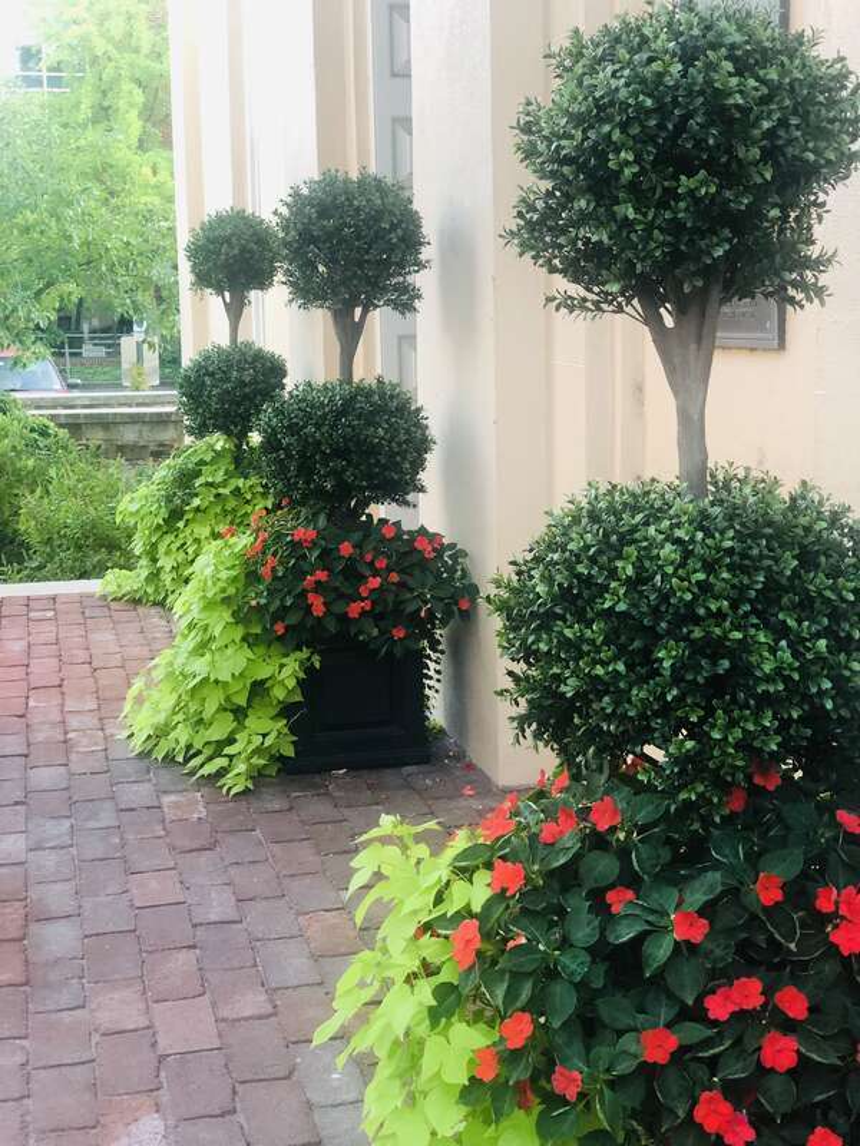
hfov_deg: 28.0
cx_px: 430
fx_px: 1723
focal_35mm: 52
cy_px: 573
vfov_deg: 36.8
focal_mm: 6
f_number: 2.4
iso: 100
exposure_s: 1/60
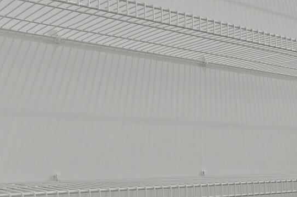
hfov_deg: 28.2
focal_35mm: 57
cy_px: 152
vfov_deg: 23.4
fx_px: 470
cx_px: 396
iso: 400
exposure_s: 1/20
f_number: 7.1
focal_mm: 15
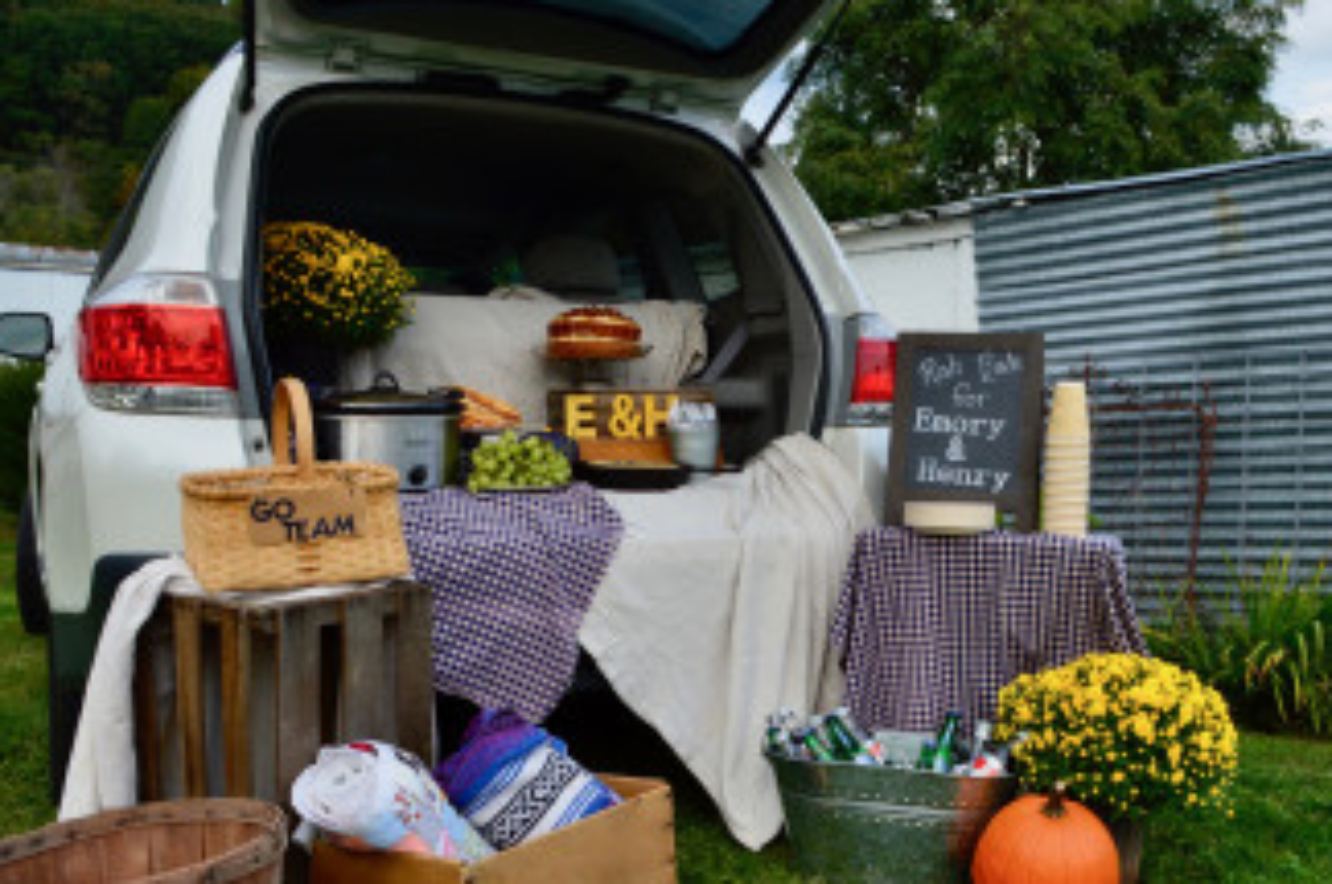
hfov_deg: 54.4
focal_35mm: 35
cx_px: 724
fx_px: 1293
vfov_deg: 37.6
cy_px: 512
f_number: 9
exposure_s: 1/160
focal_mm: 18
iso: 400
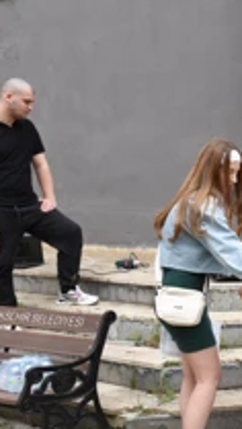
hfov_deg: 15.8
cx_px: 425
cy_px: 237
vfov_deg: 31.8
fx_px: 751
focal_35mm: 66
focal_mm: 30
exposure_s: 1/200
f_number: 8
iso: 500
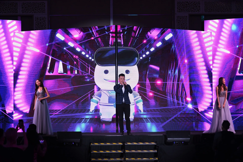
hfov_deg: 19.5
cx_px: 122
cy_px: 81
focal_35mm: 105
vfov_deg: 13.0
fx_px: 709
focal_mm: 70
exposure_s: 1/400
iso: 800
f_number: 2.8
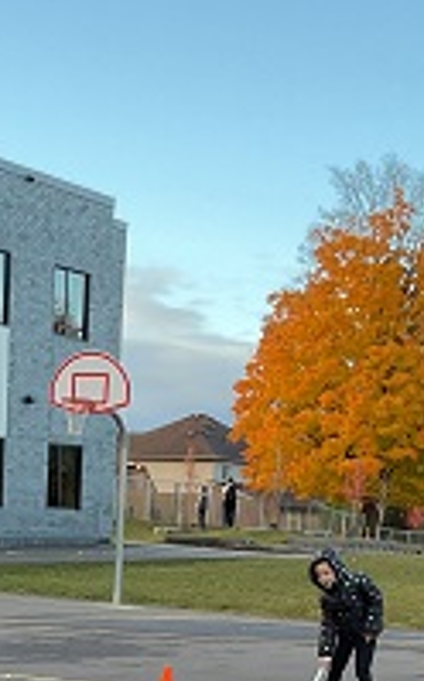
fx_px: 1908
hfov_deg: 12.6
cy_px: 917
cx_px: 62
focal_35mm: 103
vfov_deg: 18.6
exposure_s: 1/120
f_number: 1.8
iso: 20
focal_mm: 3
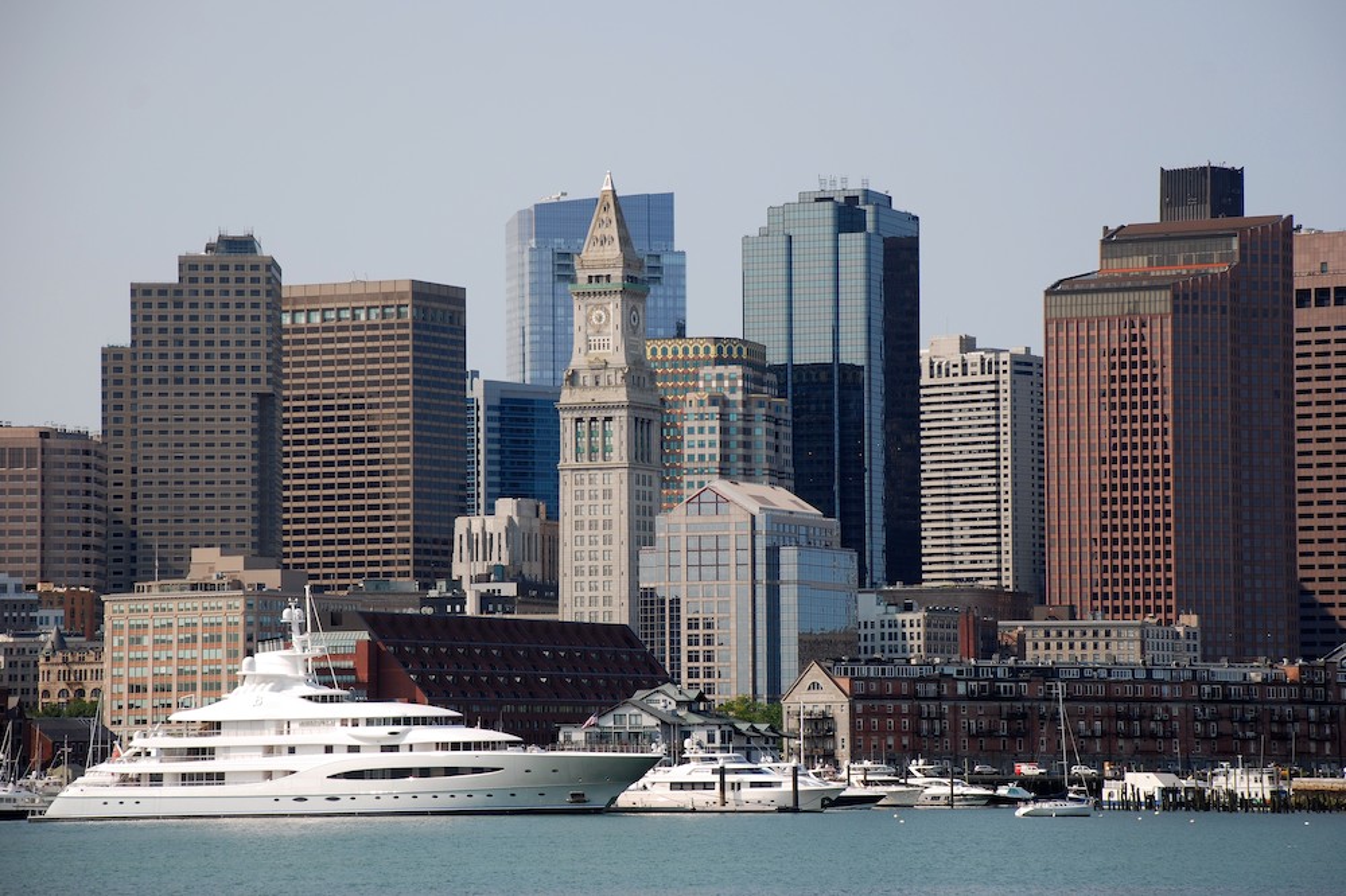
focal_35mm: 135
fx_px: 5046
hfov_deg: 15.2
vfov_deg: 10.2
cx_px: 673
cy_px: 448
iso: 140
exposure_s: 1/500
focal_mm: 90
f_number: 5.6
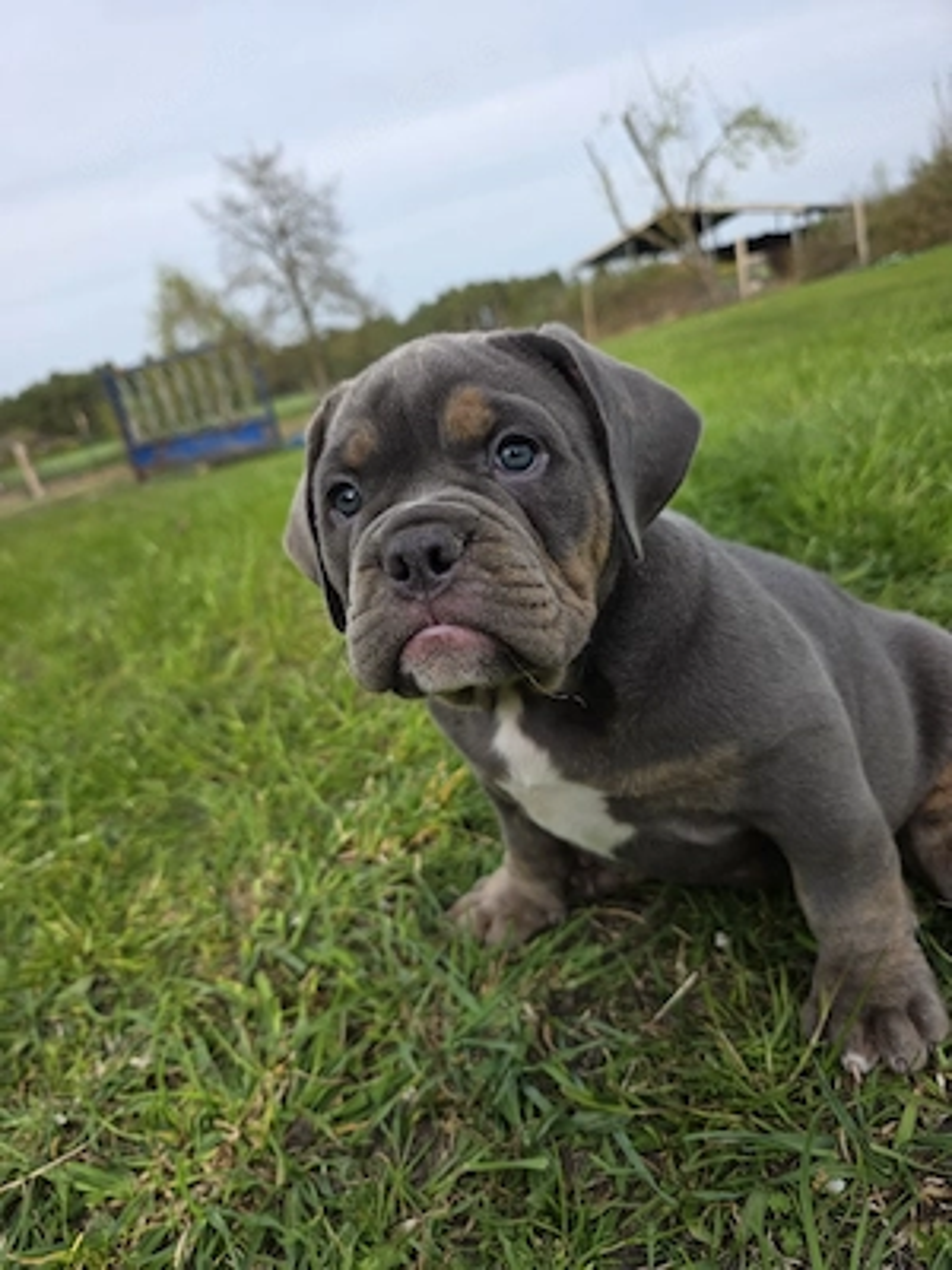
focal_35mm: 23
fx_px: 843
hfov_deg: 58.9
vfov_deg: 73.9
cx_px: 476
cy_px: 635
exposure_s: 1/2000
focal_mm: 6.3
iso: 80
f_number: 1.7
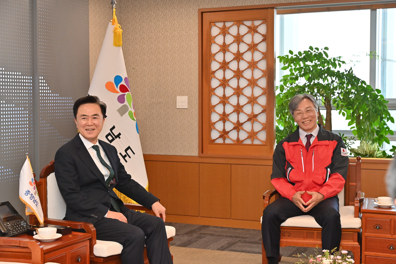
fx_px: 638
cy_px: 132
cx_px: 198
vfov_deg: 23.4
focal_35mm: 58
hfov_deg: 34.5
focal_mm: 58
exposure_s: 1/250
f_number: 5
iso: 2000
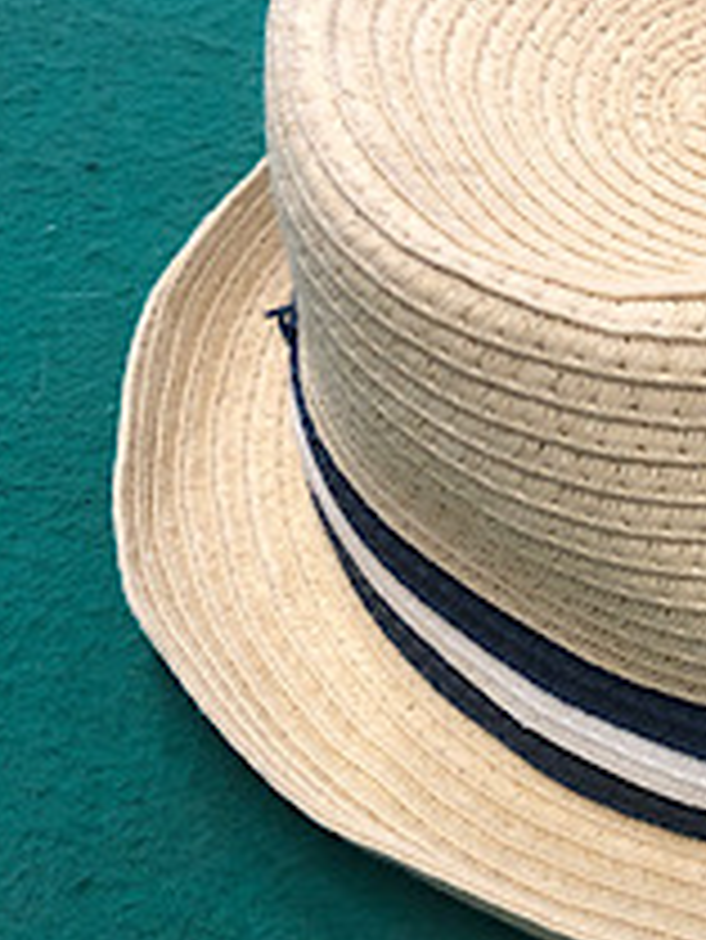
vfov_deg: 28.7
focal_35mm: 67
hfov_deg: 20.7
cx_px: 816
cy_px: 634
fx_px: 1820
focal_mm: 3.99
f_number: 1.8
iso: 32
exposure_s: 1/25
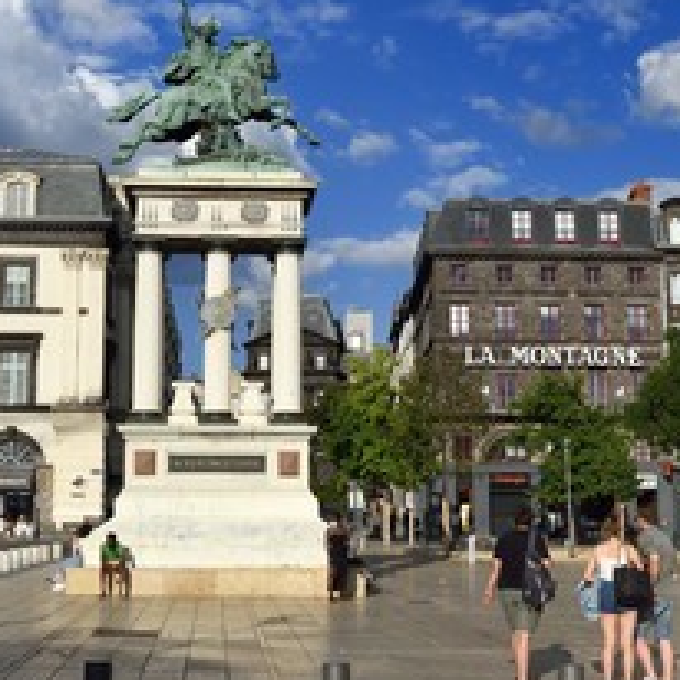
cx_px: 361
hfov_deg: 32.8
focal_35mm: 52
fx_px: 1156
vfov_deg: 32.8
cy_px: 343
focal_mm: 30
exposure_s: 1/250
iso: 200
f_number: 16
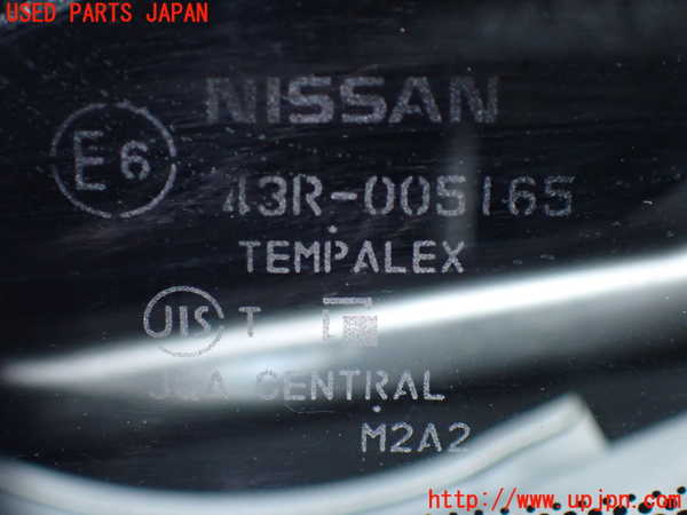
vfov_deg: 14.8
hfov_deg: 19.6
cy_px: 258
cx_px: 344
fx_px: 1985
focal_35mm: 100
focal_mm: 18
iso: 800
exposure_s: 1/100
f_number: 14
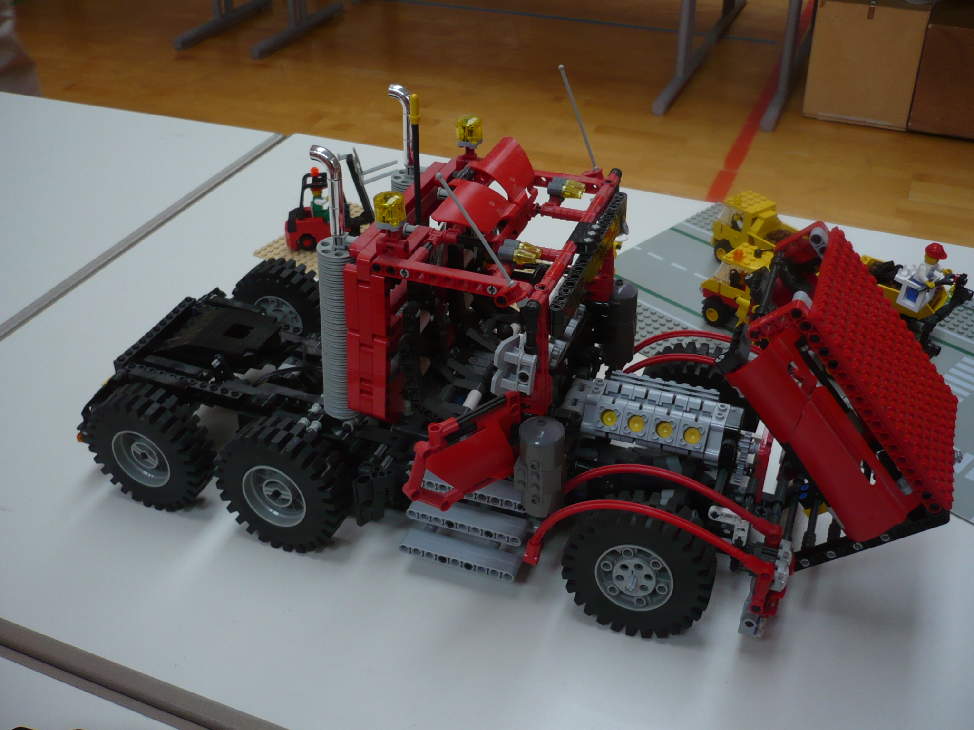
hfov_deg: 49.0
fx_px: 1069
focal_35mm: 38
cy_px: 365
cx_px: 487
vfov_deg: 37.7
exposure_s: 1/30
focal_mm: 5.8
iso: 100
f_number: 2.8
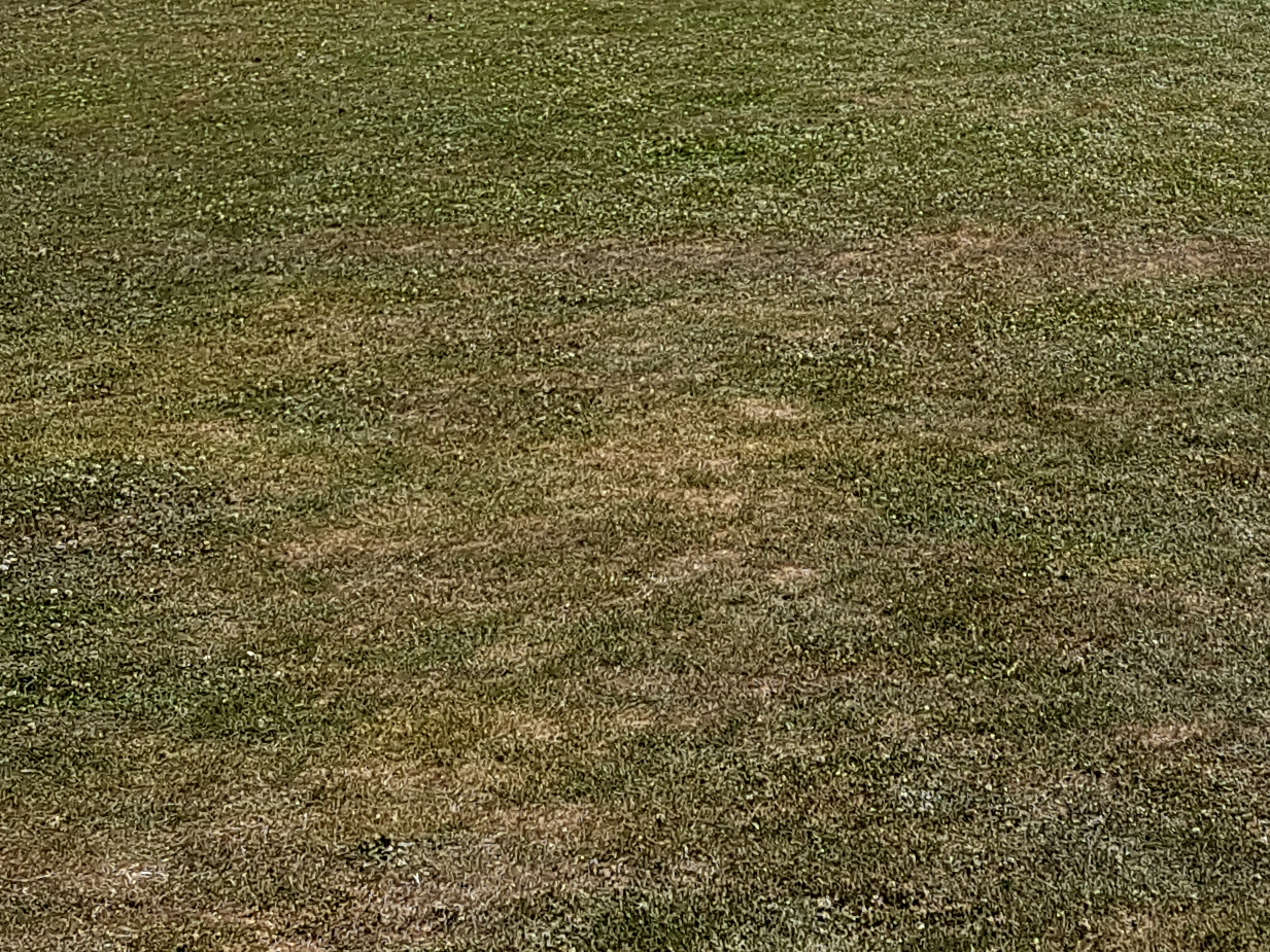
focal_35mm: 85
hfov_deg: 22.3
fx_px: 3119
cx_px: 1206
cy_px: -471
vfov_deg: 15.9
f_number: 1.7
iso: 40
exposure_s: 1/2760
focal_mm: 4.2
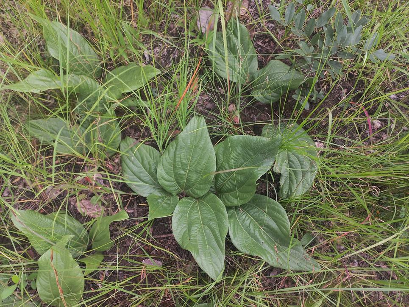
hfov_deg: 69.4
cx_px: 204
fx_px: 295
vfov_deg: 54.9
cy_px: 154
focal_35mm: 25
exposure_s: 1/50
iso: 40
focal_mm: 4.6
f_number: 1.8
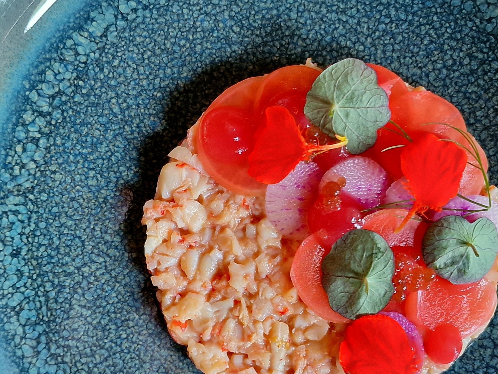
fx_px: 504
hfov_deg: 51.9
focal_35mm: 35
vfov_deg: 40.4
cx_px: 318
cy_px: 234
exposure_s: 1/50
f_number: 1.8
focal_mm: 6.4
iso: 500
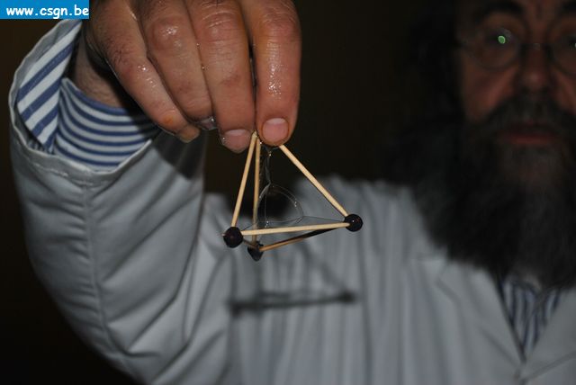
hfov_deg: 24.6
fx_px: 1321
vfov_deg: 16.6
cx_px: 288
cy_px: 192
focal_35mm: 82
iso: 200
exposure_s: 1/60
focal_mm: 55
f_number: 5.6
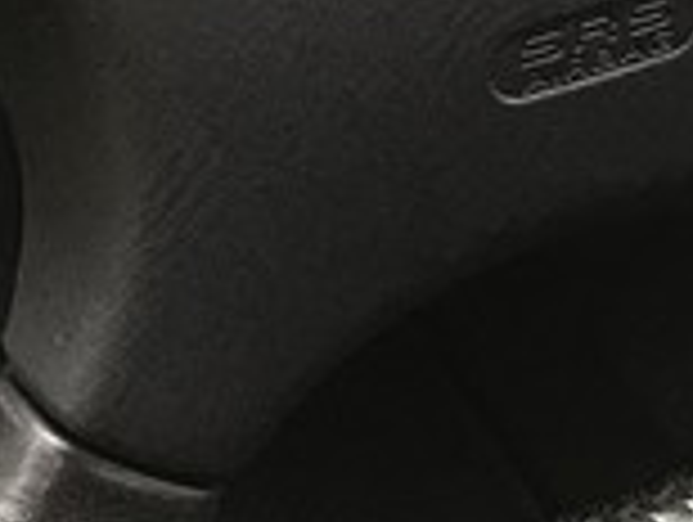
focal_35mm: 145
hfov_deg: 13.5
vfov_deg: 9.5
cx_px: 54
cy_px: -567
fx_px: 2907
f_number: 1.8
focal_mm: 3.99
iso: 25
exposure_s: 1/30
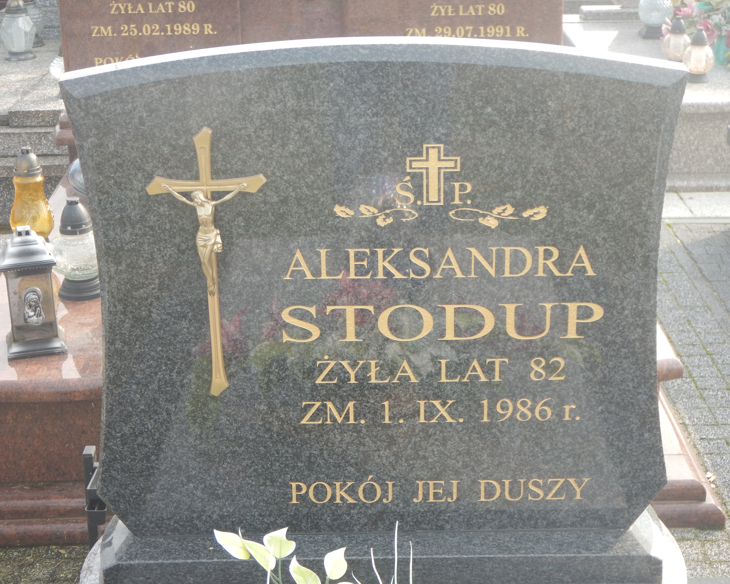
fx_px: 1383
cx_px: 385
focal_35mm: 64
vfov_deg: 23.9
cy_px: 292
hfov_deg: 29.6
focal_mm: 11
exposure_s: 1/125
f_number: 4.4
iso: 125
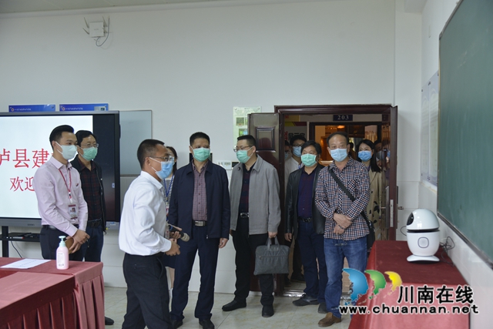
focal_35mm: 38
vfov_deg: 35.1
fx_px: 520
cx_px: 246
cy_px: 164
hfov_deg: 50.7
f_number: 4.5
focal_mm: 38
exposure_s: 1/100
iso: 1000
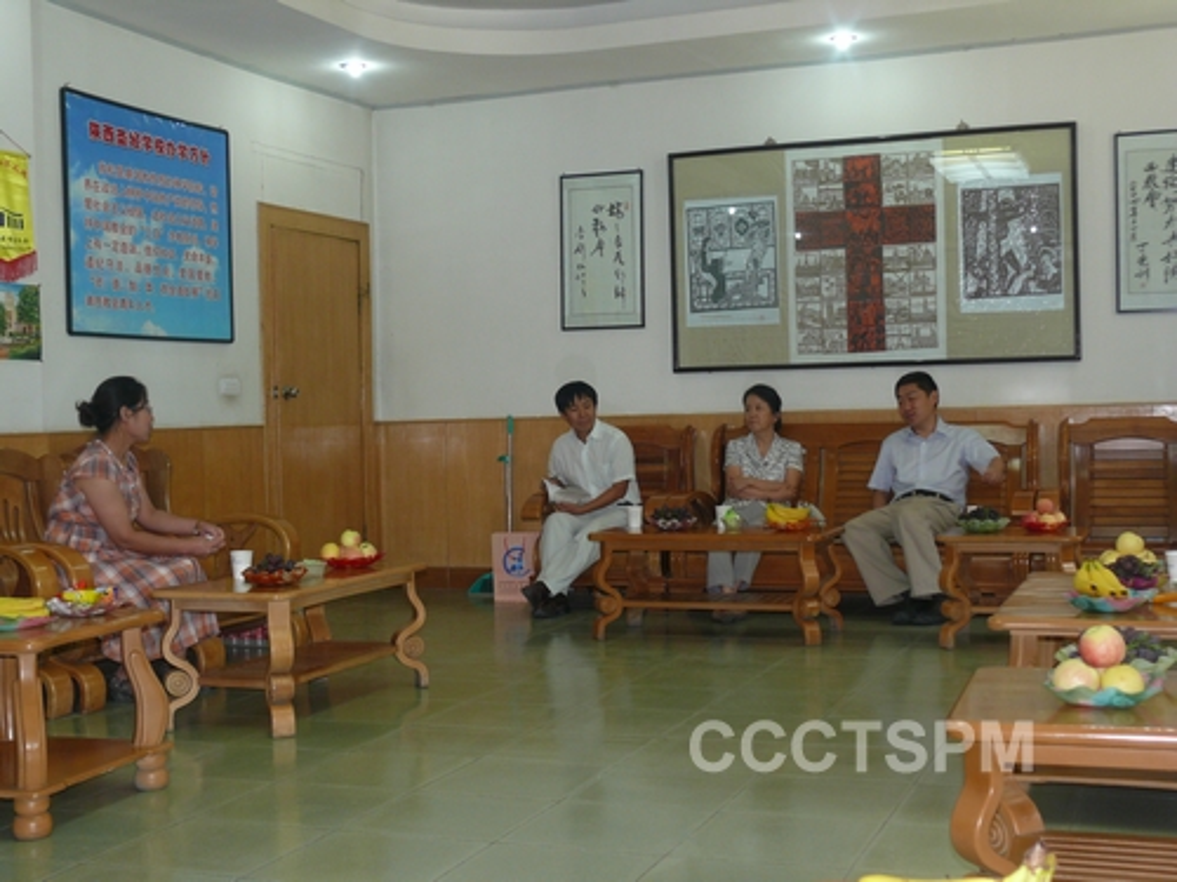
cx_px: 588
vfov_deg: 30.9
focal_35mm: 47
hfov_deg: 40.4
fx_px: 1598
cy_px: 441
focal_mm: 9.9
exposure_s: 1/30
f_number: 3.2
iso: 160
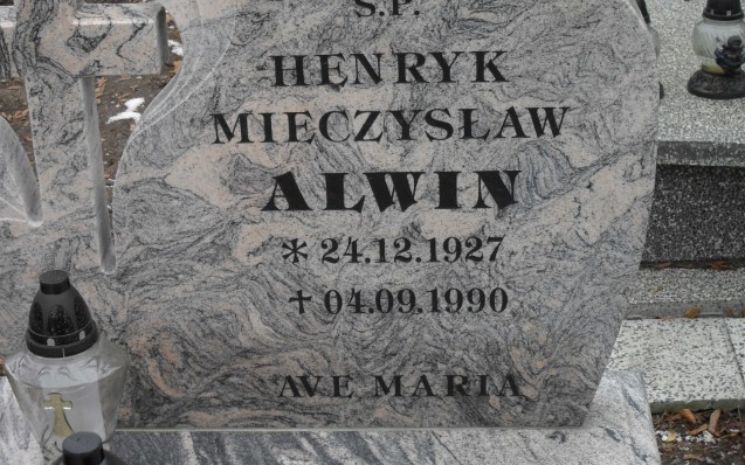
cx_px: 373
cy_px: 187
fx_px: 1665
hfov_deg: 25.2
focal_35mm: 82
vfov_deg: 15.9
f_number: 5
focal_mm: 13.6
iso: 100
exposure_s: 1/125
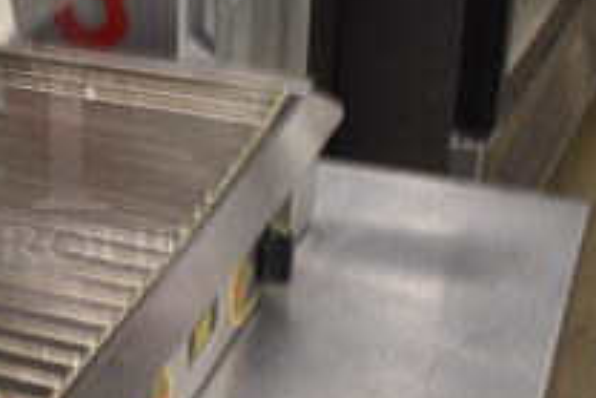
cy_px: 126
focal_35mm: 97
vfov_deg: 14.1
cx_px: -103
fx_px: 1607
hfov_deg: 19.8
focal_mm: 22
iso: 500
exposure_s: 1/30
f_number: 3.8
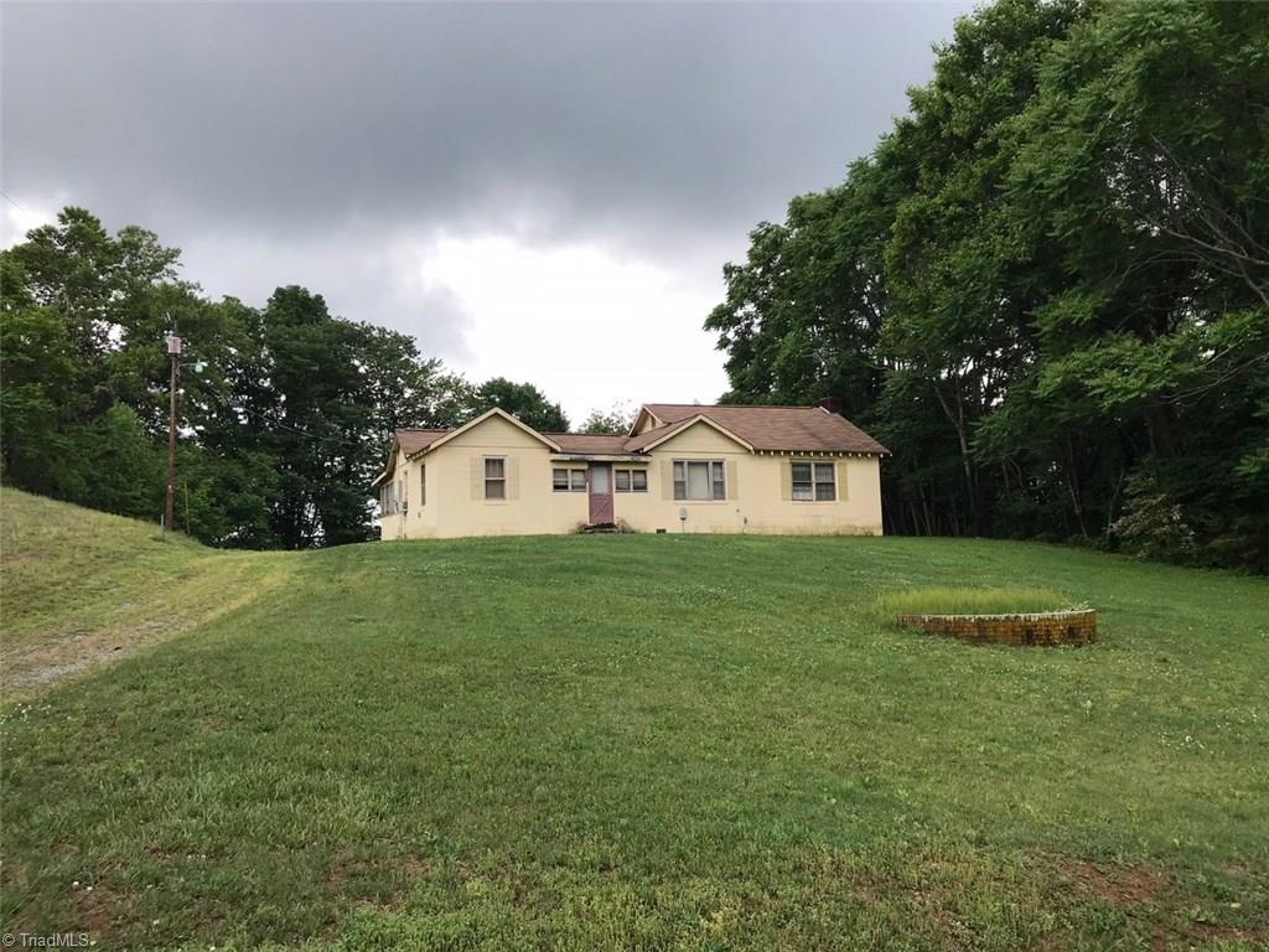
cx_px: 634
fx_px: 1026
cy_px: 476
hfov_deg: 63.4
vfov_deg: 49.7
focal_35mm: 28
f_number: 1.8
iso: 20
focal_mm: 3.99
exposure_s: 1/879
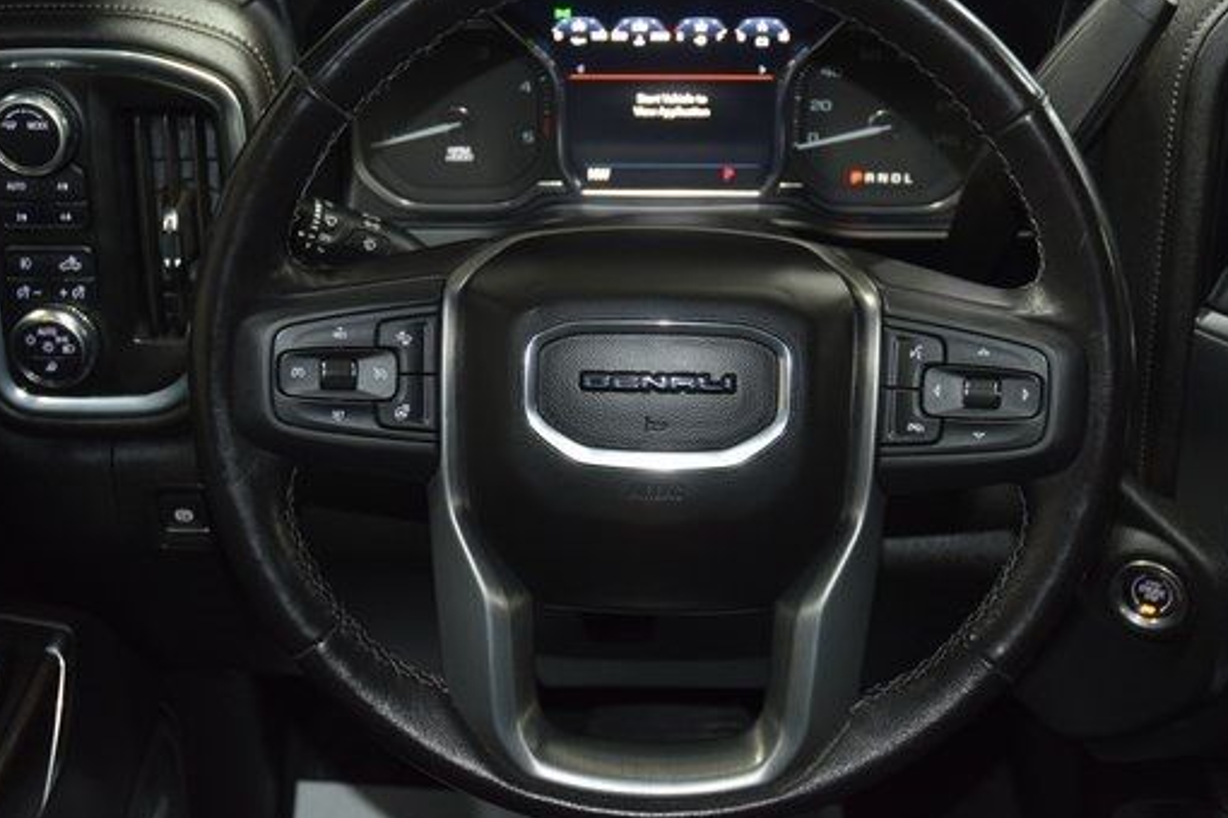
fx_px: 1863
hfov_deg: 36.5
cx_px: 660
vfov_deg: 24.8
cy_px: 384
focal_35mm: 55
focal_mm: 29
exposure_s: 1/20
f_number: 3.8
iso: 1250
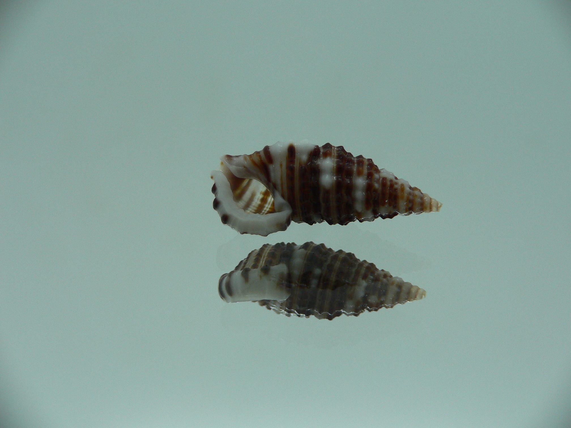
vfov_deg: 40.7
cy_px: 214
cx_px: 286
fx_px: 577
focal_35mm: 35
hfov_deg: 52.6
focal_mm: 4.6
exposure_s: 1/60
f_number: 2.8
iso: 80
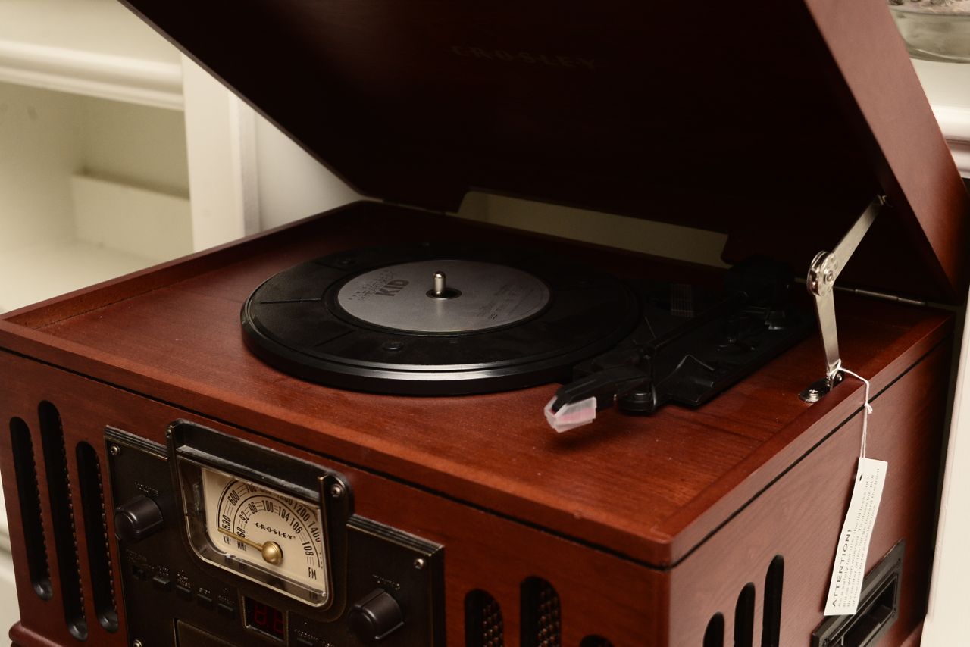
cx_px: 485
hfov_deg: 39.6
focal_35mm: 50
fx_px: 1347
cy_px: 324
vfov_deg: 27.0
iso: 2000
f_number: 8
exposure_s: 1/80
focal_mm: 50
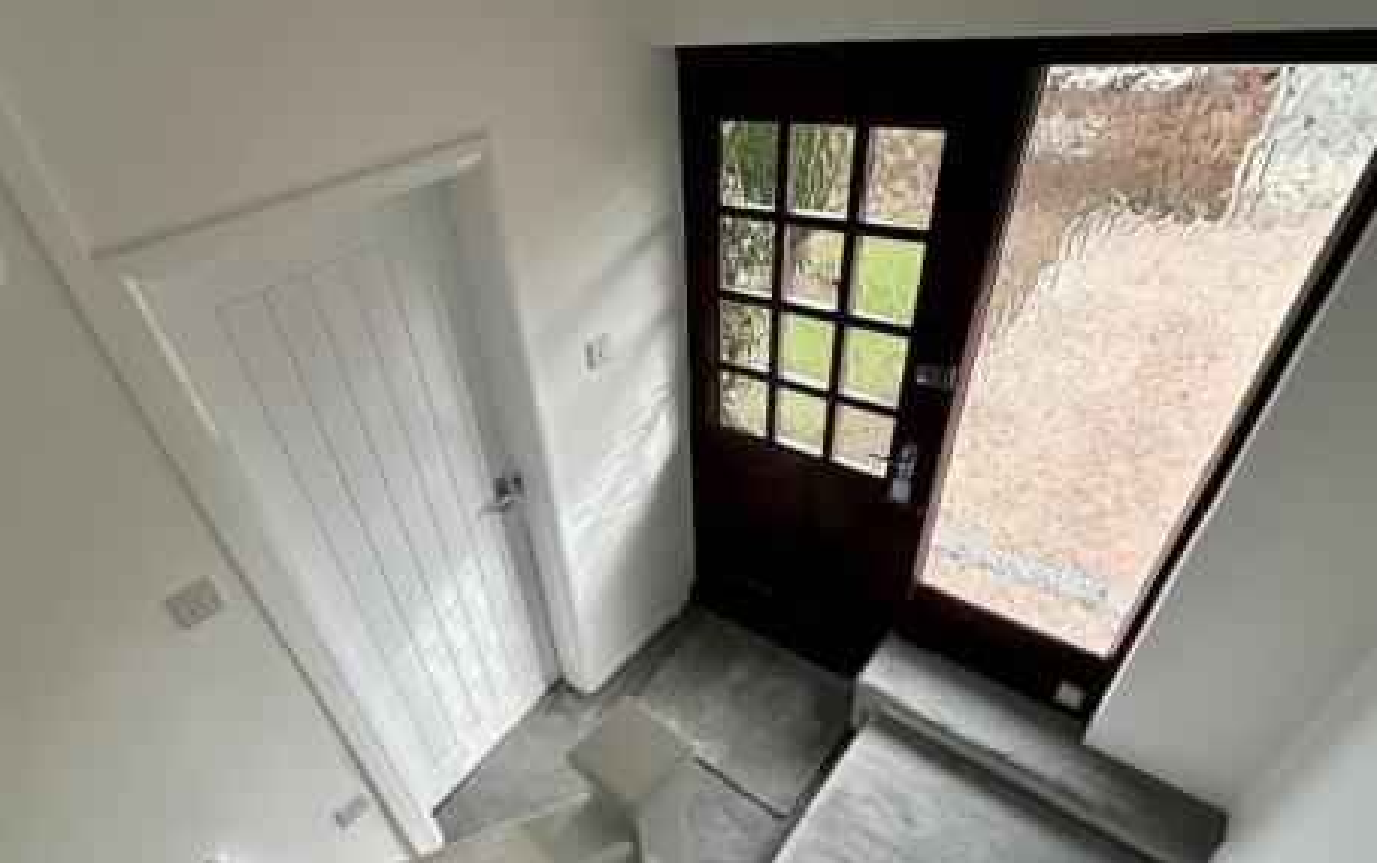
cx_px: 613
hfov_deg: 87.6
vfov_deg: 61.5
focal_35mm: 19
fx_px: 713
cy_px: 534
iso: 50
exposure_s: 1/99
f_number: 2.2
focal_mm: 2.22
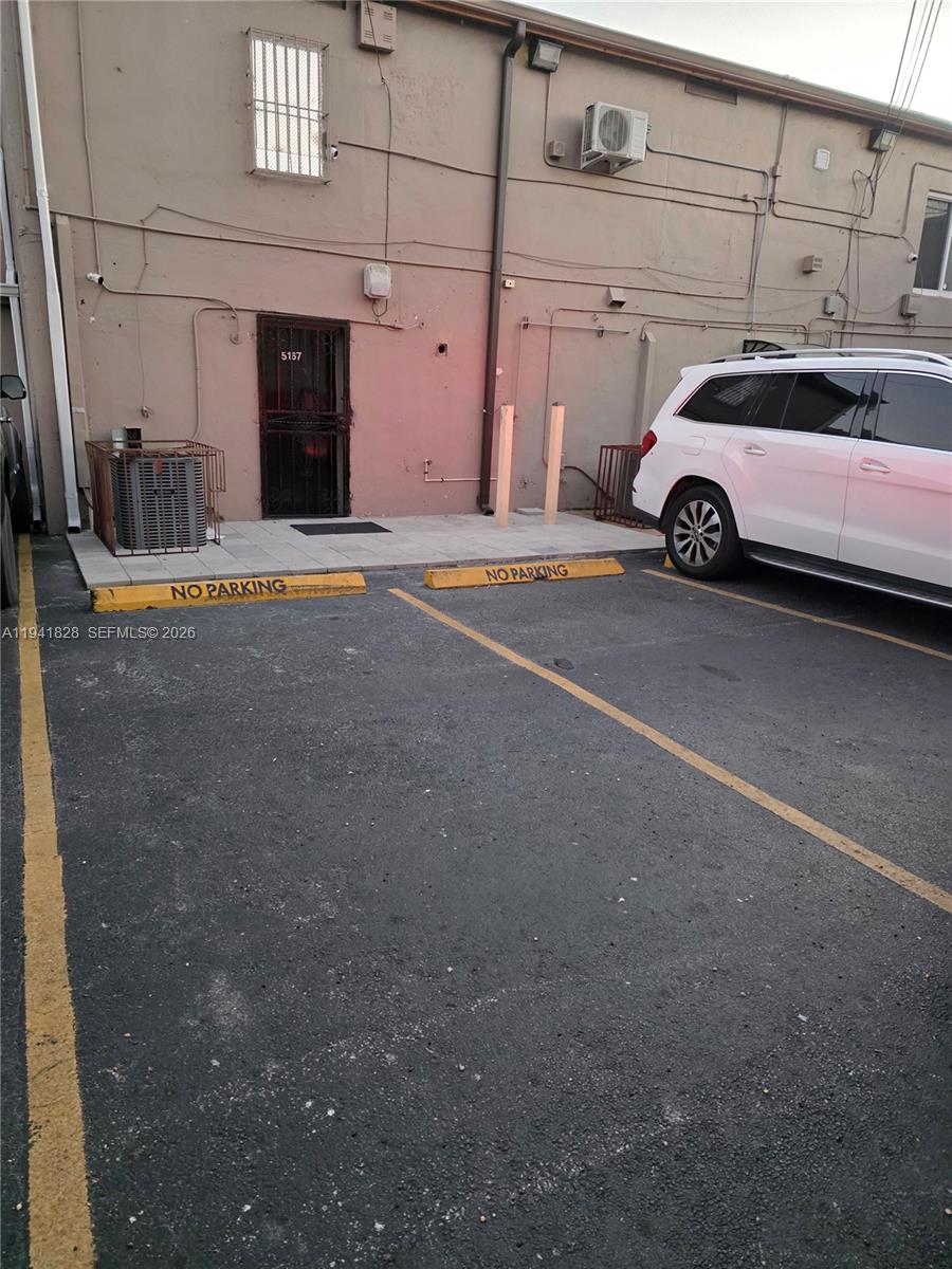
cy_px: 634
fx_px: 843
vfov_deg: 73.9
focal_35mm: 23
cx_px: 476
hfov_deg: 58.9
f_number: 1.7
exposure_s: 1/120
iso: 1250
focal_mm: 6.3
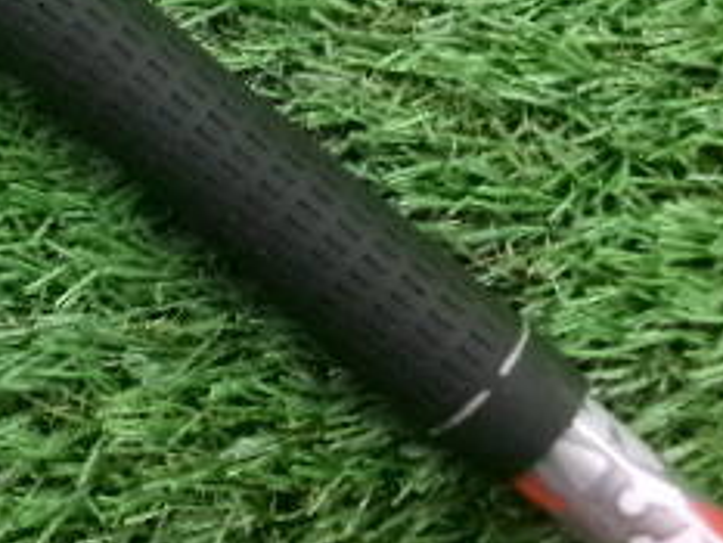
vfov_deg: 18.0
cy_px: -143
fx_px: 1609
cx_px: -180
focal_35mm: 77
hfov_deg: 22.9
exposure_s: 1/34
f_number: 3.9
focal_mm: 5.1
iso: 800
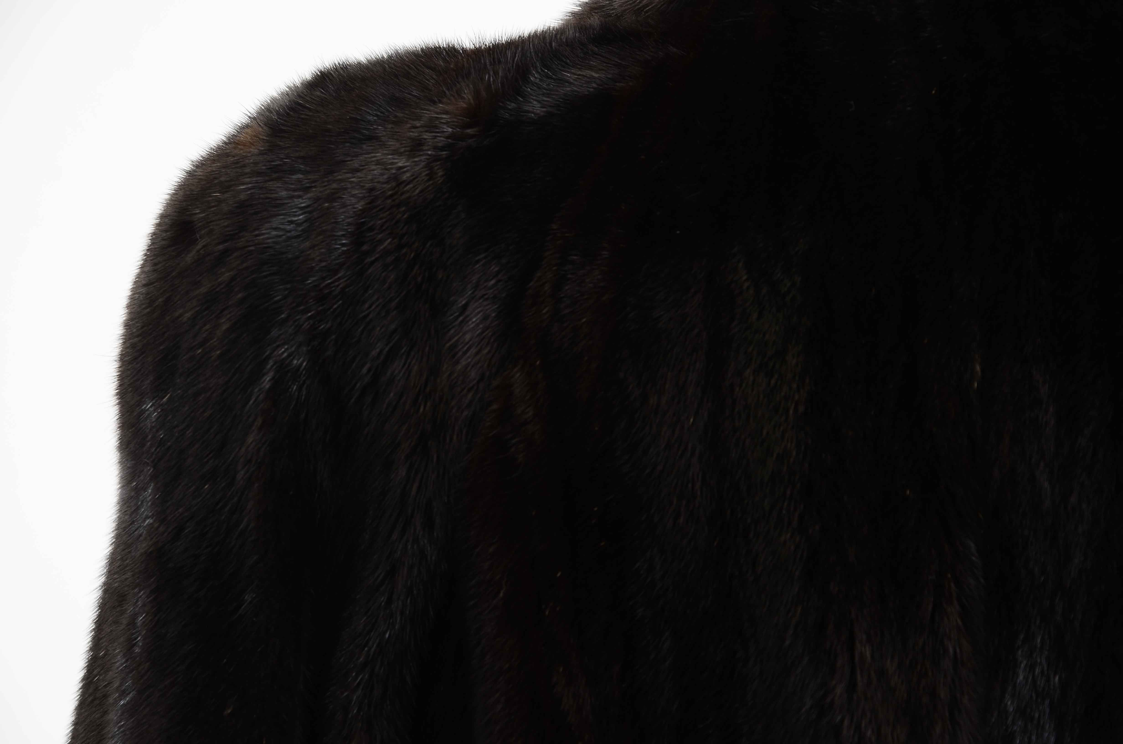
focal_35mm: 158
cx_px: 562
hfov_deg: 13.1
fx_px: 4903
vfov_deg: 8.7
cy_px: 372
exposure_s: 1/80
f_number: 7.1
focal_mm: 105
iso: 160
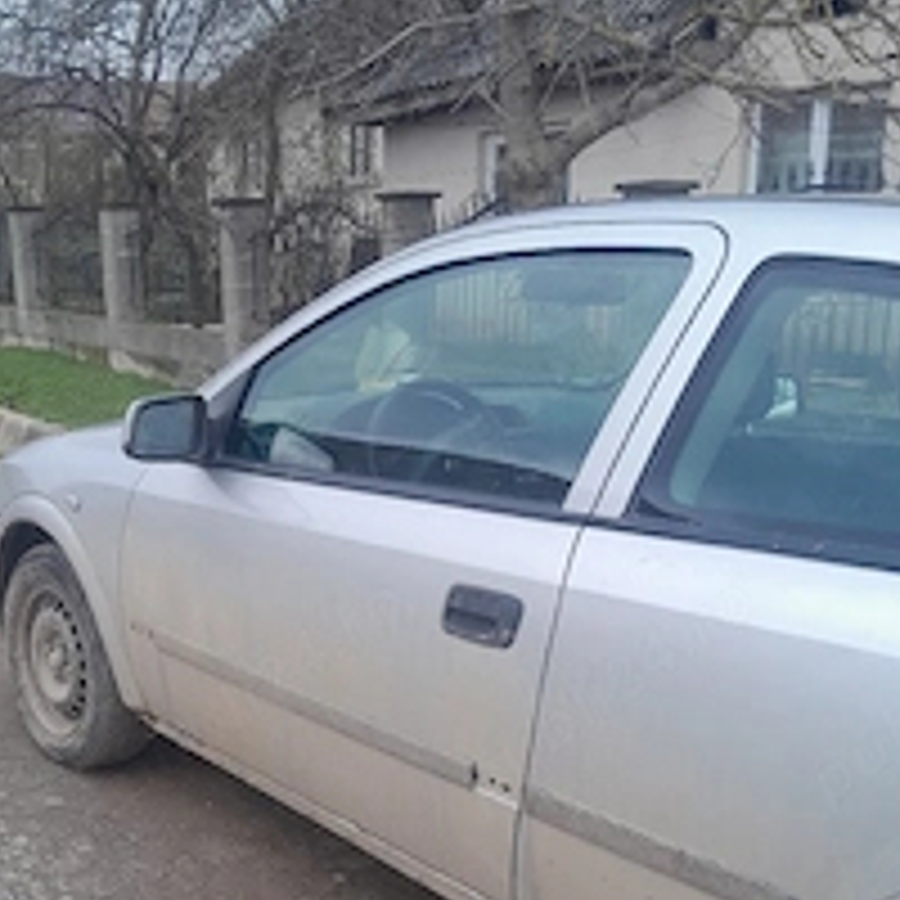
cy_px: 747
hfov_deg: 36.6
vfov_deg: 35.4
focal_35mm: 46
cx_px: 346
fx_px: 1353
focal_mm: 3.98
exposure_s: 1/100
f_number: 1.8
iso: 40
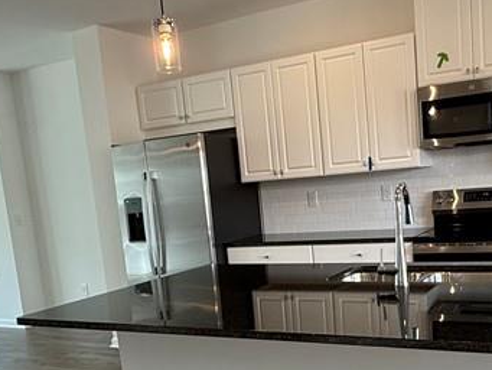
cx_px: 303
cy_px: 272
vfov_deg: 33.8
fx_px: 597
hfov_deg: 44.5
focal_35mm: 42
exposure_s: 1/120
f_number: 2.2
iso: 125
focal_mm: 2.22
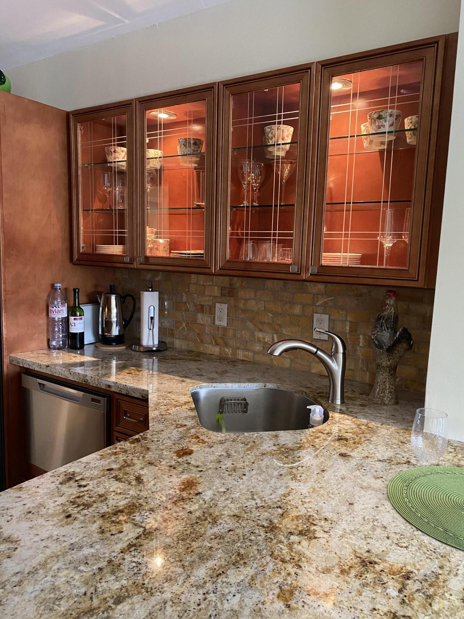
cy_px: 310
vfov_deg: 67.3
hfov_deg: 53.1
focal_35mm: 26
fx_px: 465
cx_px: 232
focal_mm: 4.25
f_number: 1.8
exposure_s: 1/40
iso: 400
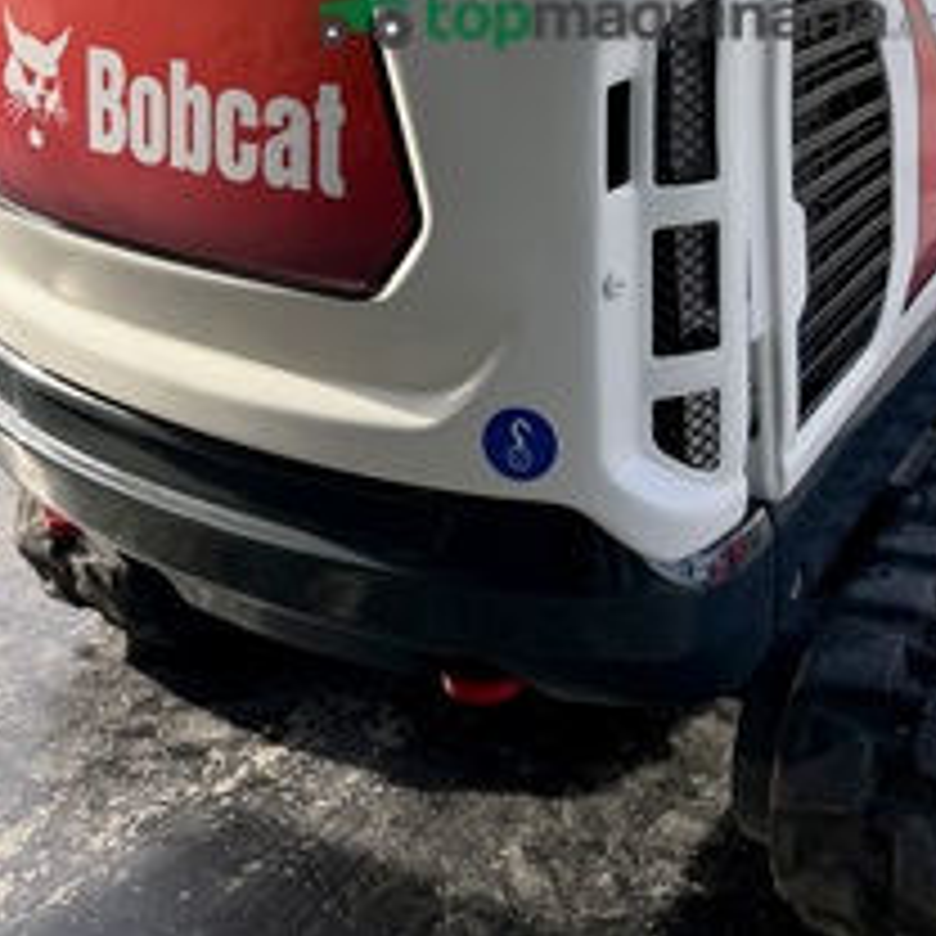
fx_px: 1285
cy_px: 14
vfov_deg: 36.3
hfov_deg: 39.4
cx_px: 655
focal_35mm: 42
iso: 100
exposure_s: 1/2232
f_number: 1.78
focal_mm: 6.76
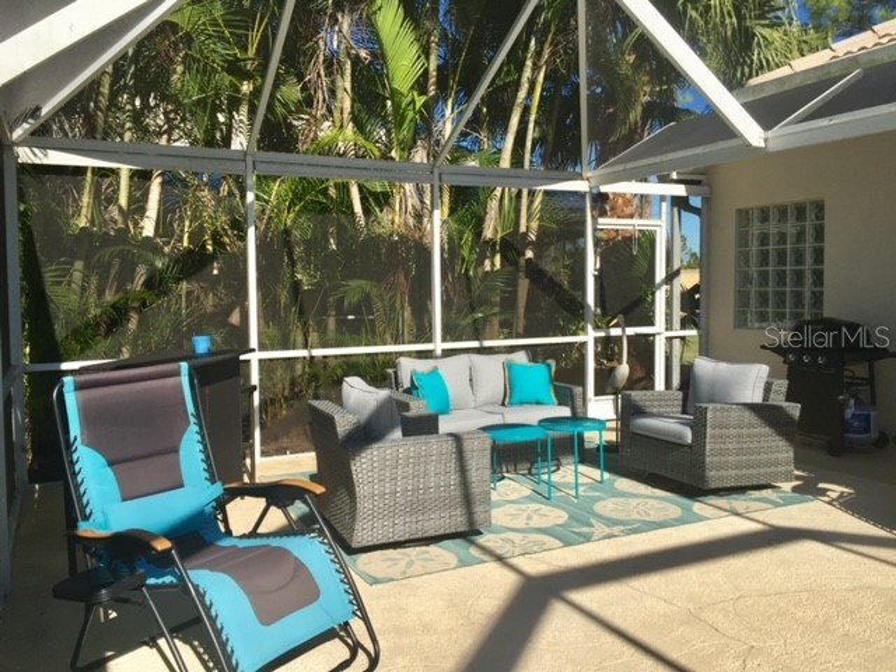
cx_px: 448
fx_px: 751
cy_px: 336
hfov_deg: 61.7
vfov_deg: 48.2
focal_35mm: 29
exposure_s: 1/1522
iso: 32
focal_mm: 4.15
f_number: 2.2
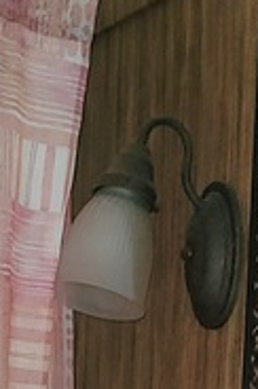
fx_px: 1716
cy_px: 723
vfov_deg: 11.8
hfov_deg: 8.5
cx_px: -40
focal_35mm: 159
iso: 125
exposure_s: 1/15
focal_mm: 5.4
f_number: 1.8
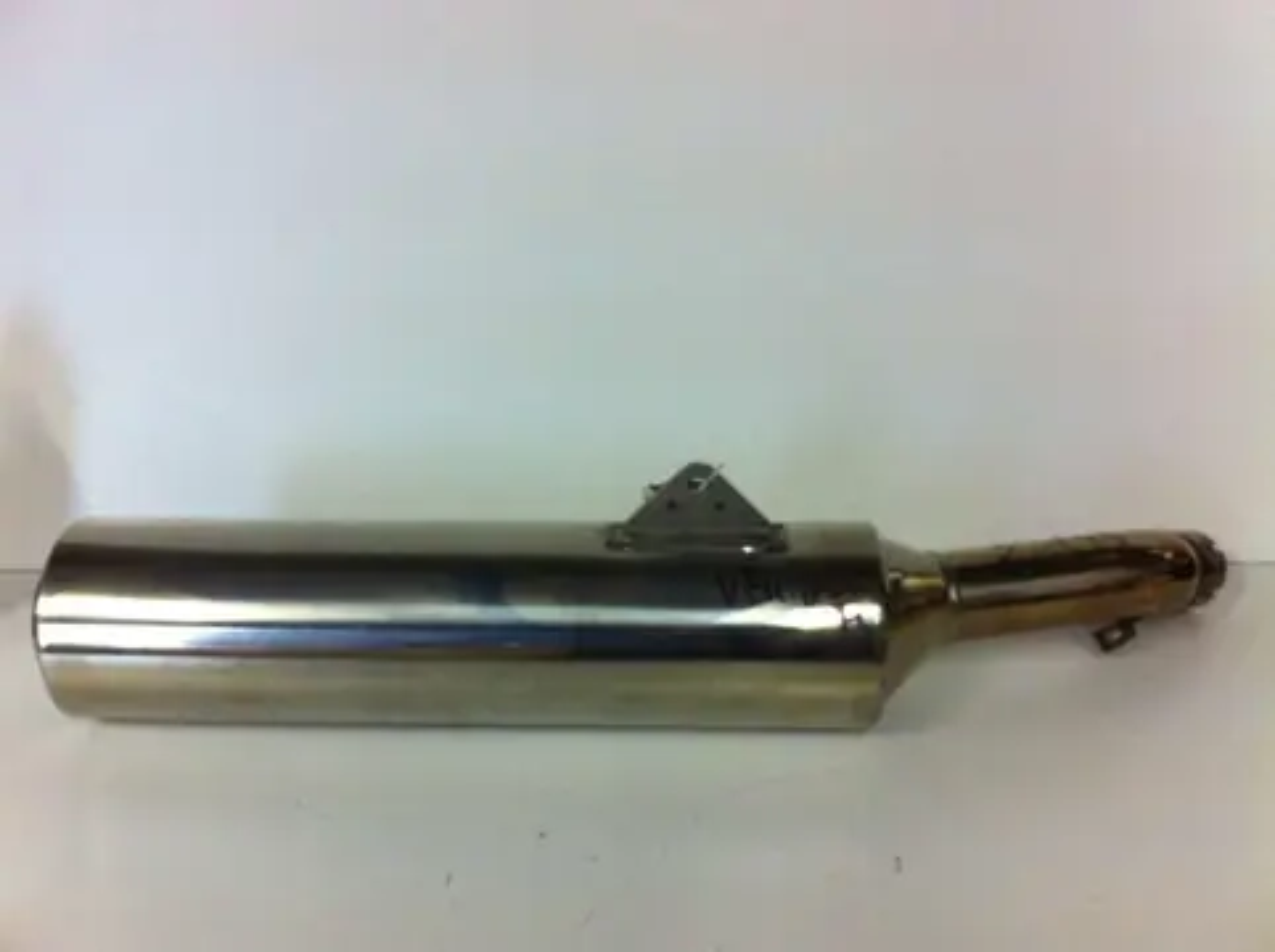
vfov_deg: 40.6
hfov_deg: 52.7
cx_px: 638
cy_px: 476
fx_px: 1287
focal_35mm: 35
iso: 125
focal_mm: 3.85
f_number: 2.8
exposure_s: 1/15
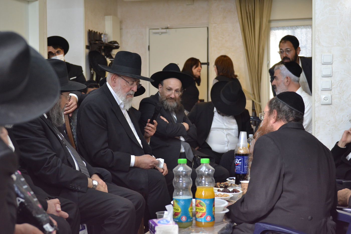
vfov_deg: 22.6
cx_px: 176
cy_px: 117
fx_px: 585
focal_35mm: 60
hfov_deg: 33.4
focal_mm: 40
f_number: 2.8
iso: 800
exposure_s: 1/125
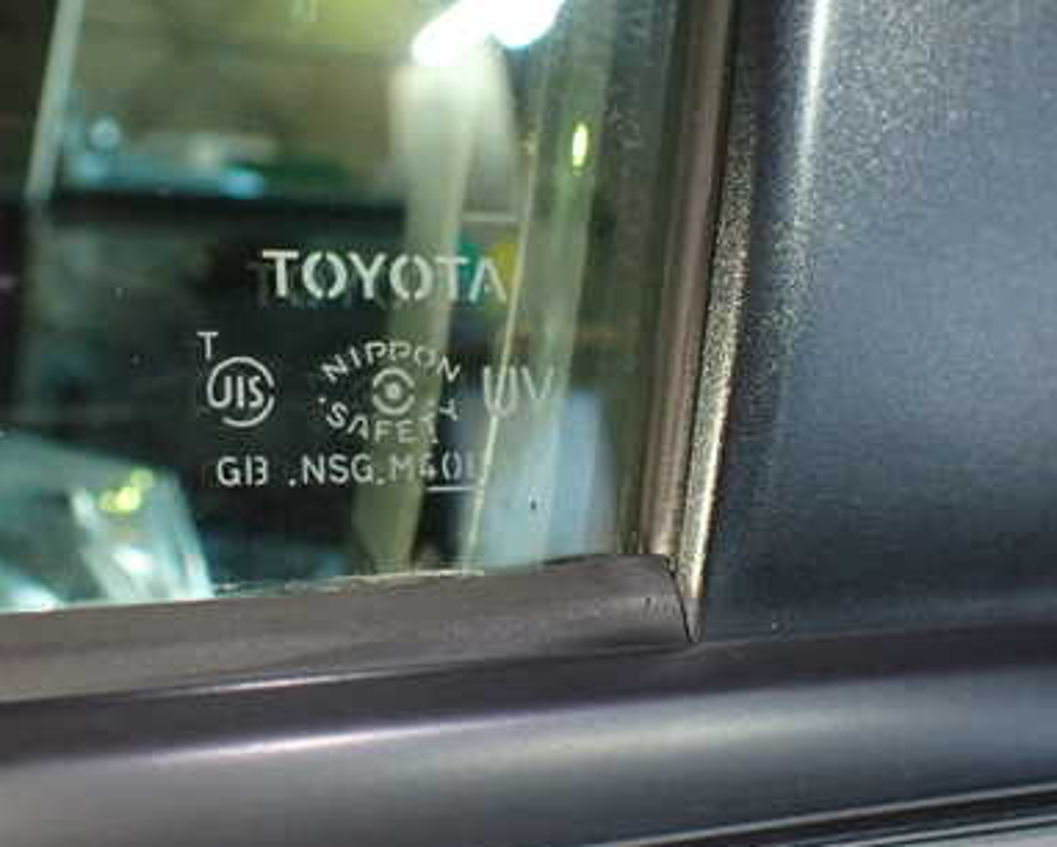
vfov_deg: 32.8
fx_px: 1440
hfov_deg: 40.0
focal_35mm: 46
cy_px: 424
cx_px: 385
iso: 800
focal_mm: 5.4
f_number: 2.3
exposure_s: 1/125
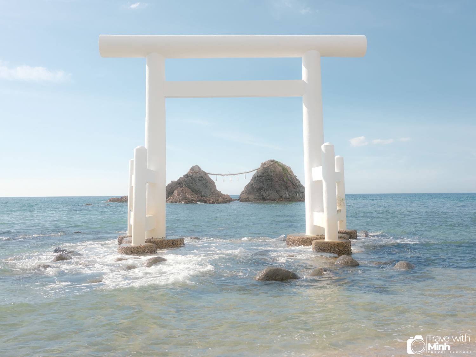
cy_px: 178
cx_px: 238
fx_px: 495
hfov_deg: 51.4
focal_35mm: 36
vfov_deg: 39.7
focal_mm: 45
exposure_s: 1/480
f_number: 7.1
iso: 200
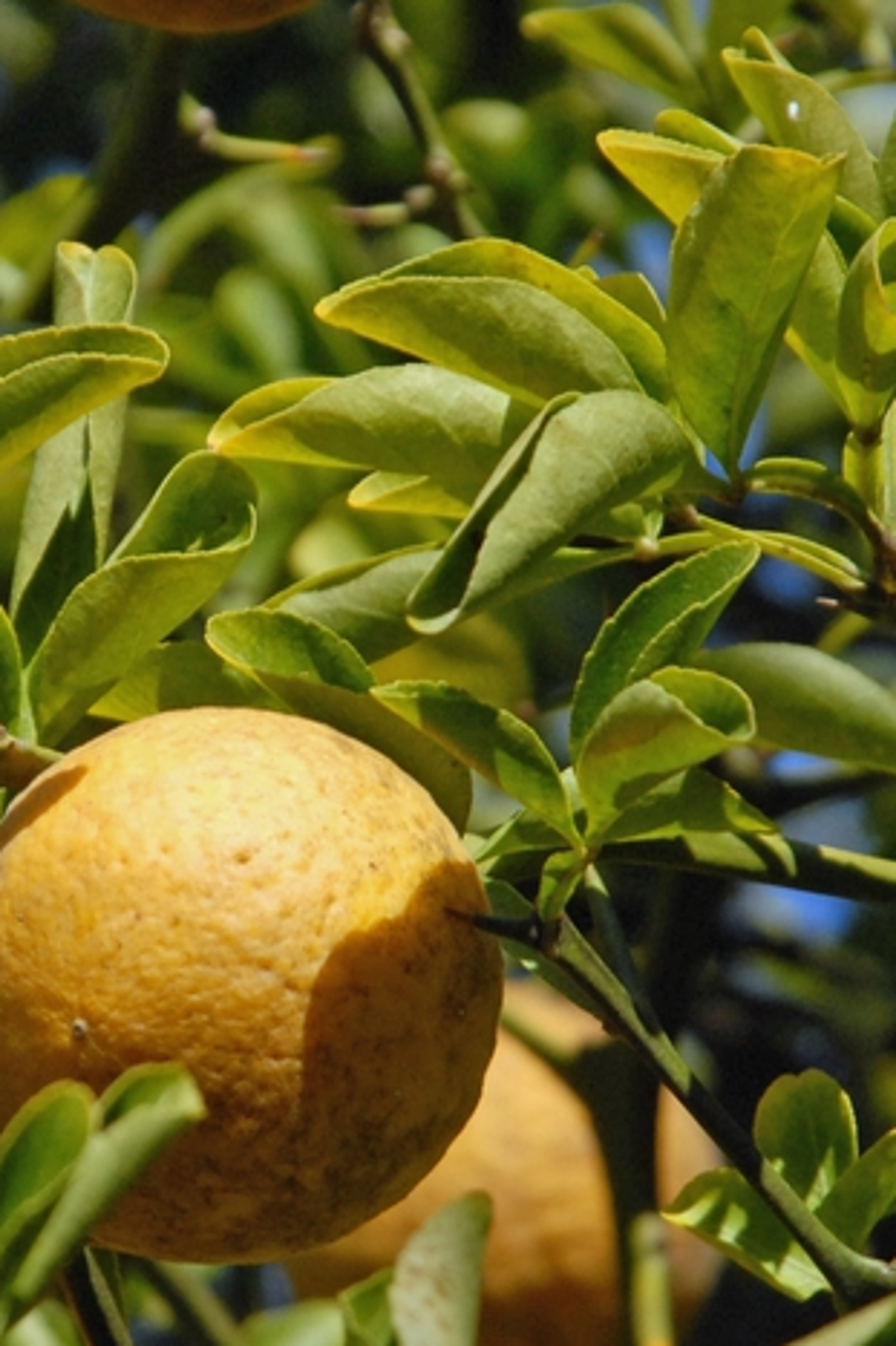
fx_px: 20921
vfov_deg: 3.7
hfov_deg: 2.5
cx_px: 187
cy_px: 728
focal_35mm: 560
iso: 400
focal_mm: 170
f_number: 10
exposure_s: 1/350
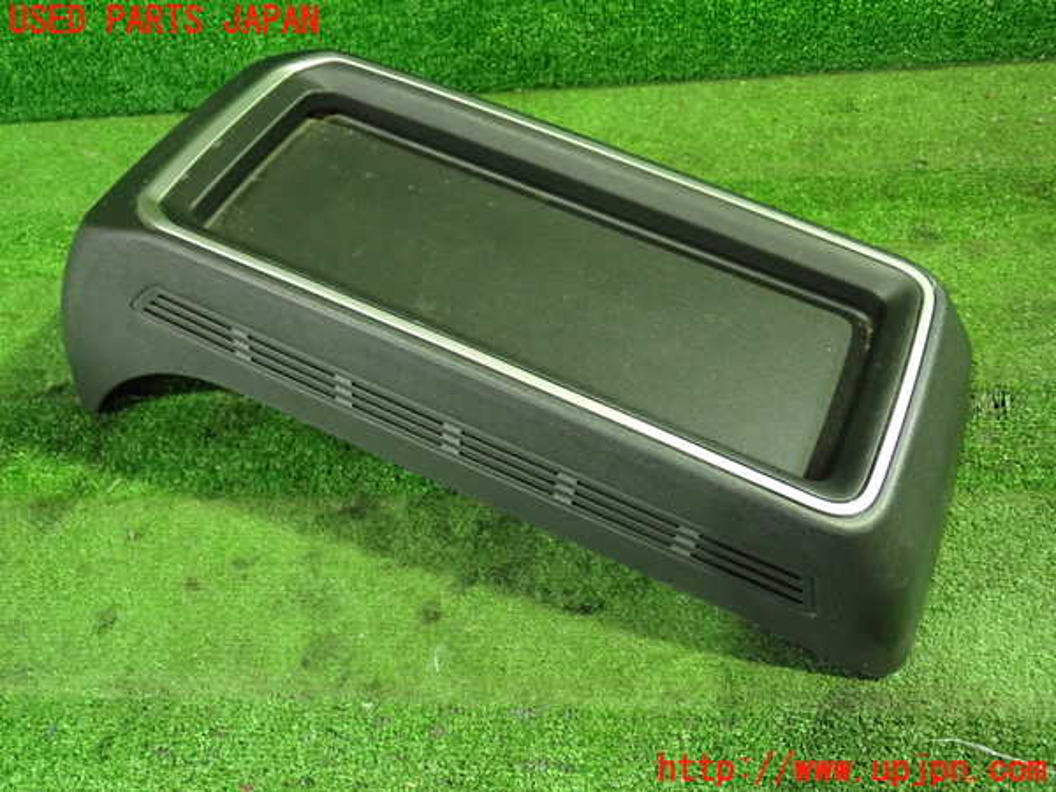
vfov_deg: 46.8
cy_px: 396
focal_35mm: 30
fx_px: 915
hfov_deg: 60.0
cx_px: 528
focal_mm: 5.4
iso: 800
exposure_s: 1/25
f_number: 2.3
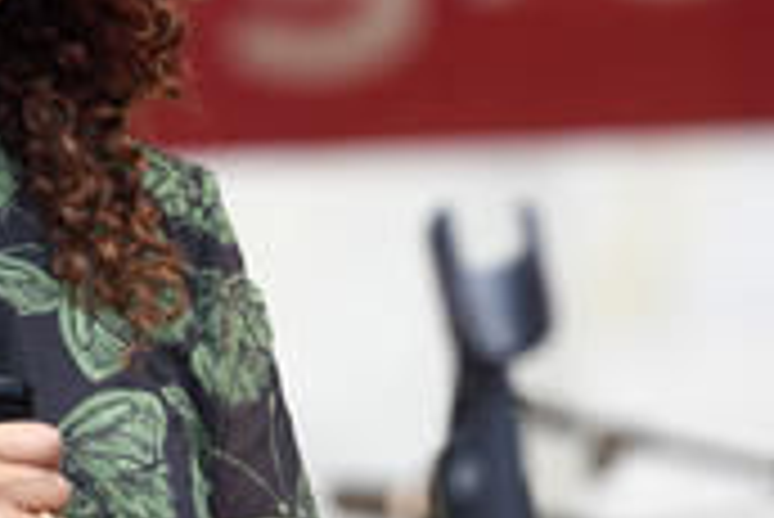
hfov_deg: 3.9
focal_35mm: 523
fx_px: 11254
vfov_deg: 2.6
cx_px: 29
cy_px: 90
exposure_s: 1/800
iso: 640
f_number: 4.5
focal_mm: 200
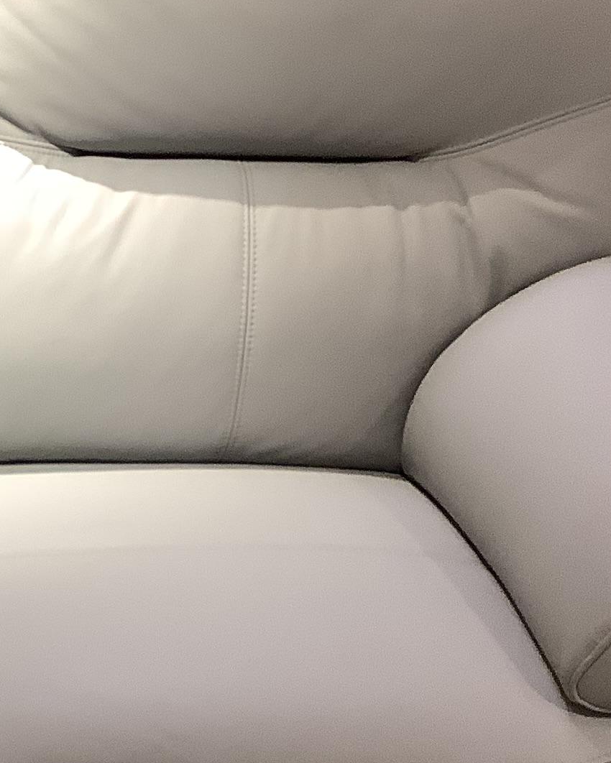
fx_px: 2102
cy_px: 619
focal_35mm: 93
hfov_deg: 15.9
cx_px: -127
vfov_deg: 20.3
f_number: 2.4
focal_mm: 3.3
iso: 125
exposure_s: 1/50
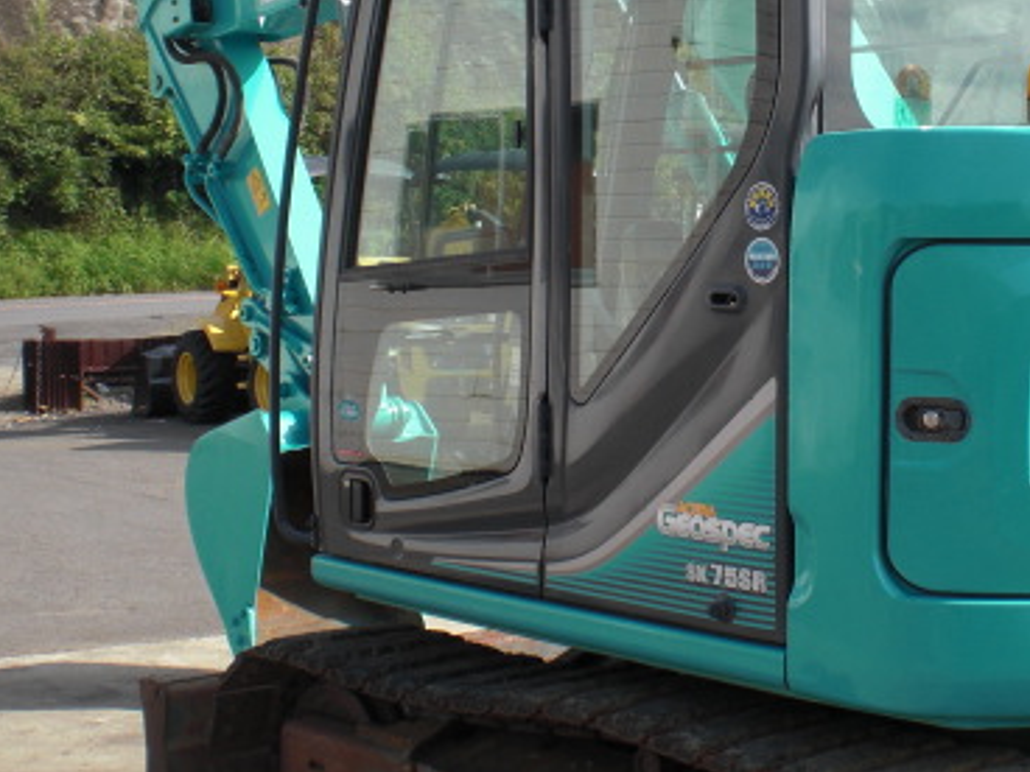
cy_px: 378
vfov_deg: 22.3
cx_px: 817
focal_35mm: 66
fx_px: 1964
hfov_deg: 28.8
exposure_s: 1/200
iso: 64
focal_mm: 6.3
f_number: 5.6
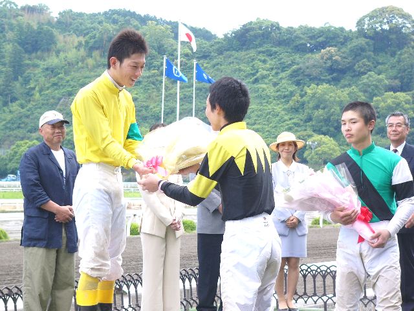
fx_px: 1351
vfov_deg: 13.1
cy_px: 156
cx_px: 207
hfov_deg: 17.4
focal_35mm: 113
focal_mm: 18.8
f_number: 4
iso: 50
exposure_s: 1/125
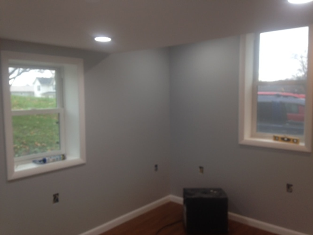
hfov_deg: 55.3
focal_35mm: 33
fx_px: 298
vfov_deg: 43.0
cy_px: 118
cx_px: 156
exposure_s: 1/30
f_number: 2.4
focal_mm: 4.12
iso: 50
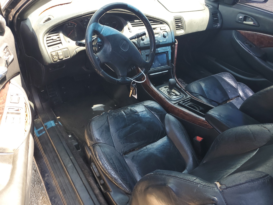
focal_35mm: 26
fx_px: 205
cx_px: 136
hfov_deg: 67.3
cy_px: 102
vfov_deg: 53.1
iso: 50
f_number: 1.5
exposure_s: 1/139
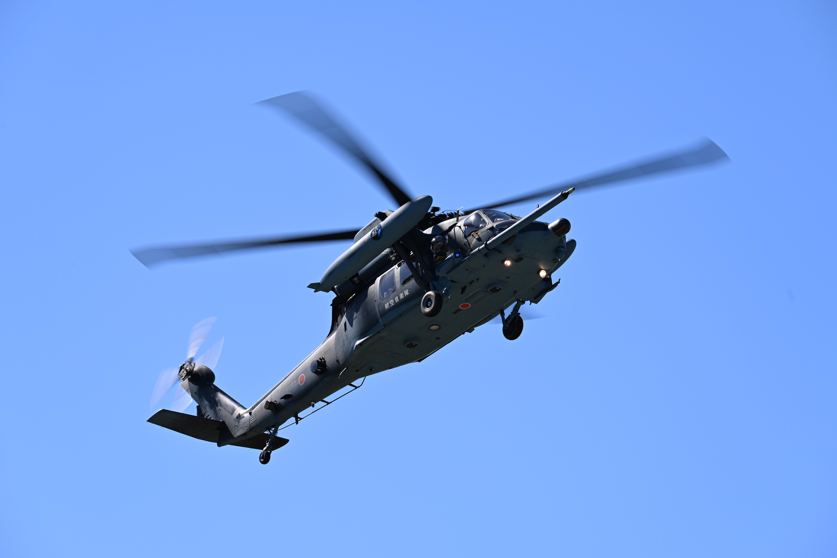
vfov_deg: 7.6
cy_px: 279
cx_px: 418
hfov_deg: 11.4
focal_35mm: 180
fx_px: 4185
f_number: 10
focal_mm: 180
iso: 100
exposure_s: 1/160
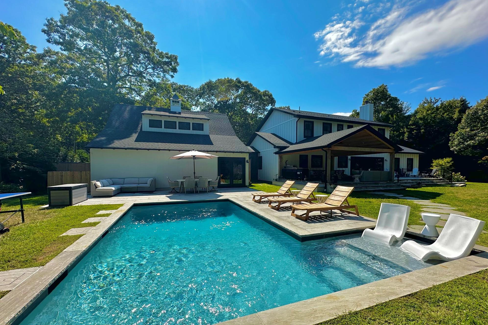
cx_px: 243
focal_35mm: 15
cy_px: 176
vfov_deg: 77.2
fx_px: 203
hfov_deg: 100.4
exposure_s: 1/1667
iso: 40
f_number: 2.2
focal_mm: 2.22
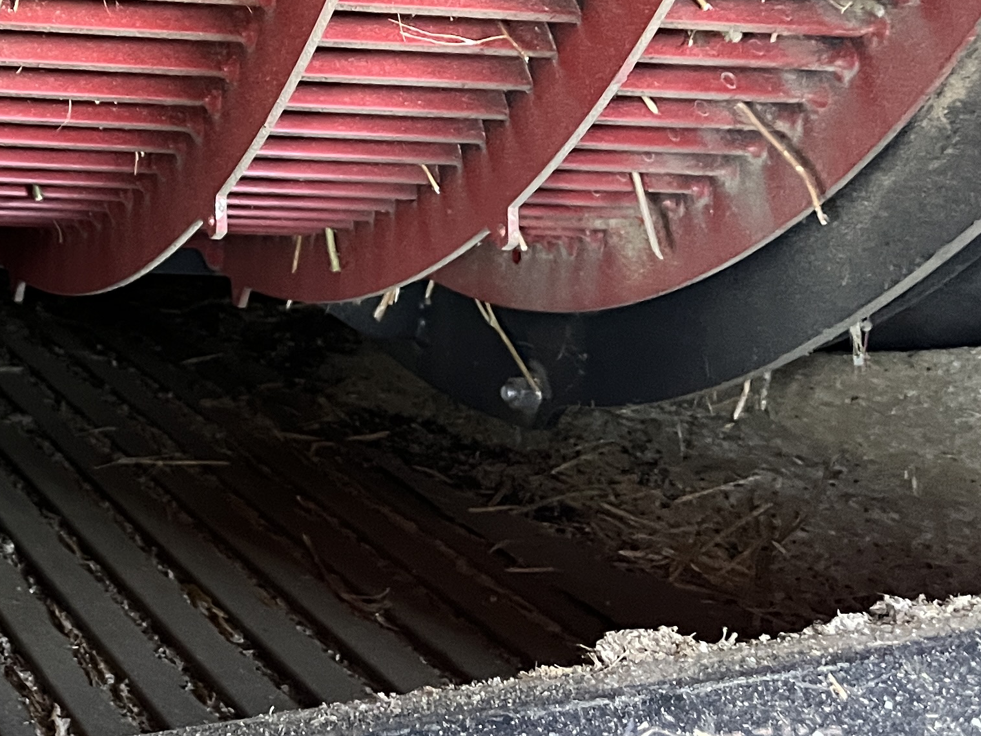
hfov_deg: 24.8
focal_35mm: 69
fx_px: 1955
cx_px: -258
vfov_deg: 20.8
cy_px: 61
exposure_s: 1/31
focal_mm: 5.1
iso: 640
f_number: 1.6
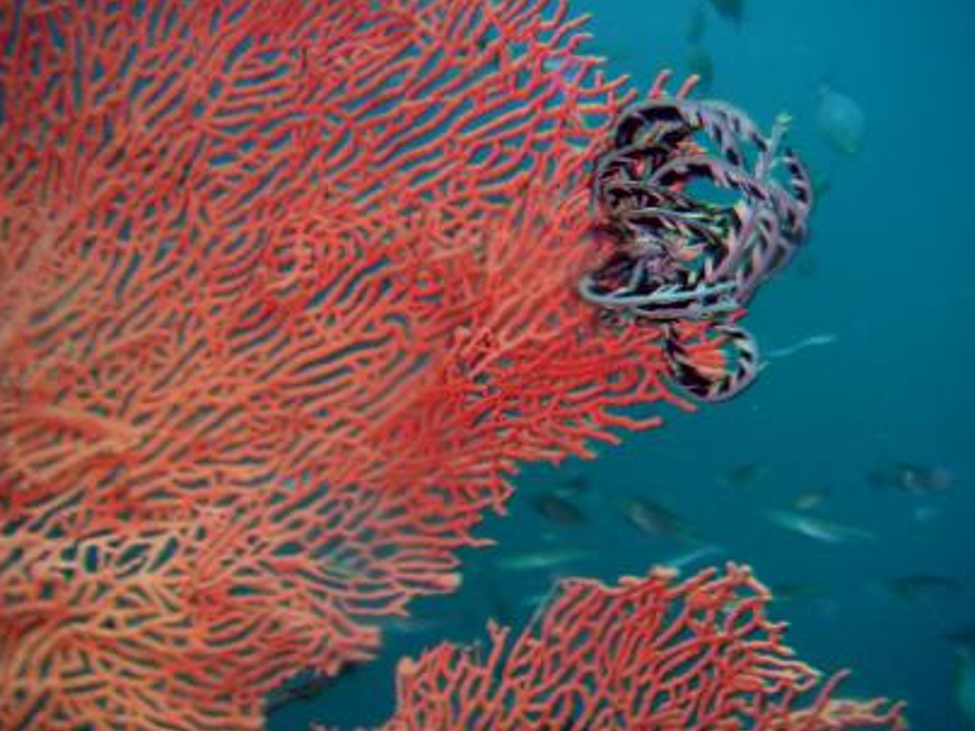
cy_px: 382
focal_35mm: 40
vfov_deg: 36.0
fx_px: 1127
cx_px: 494
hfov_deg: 46.8
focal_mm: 6
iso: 160
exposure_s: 1/45
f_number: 2.8
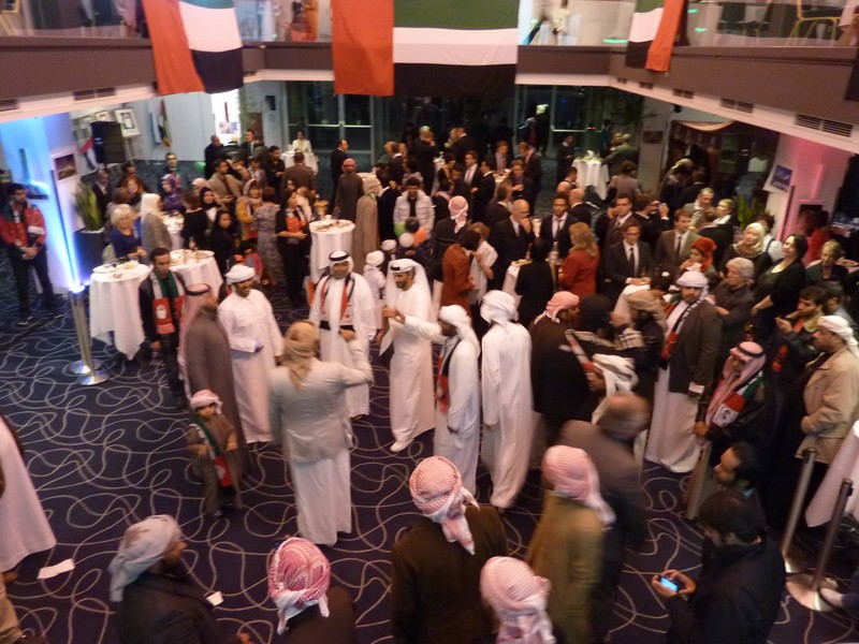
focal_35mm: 25
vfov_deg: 54.9
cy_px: 322
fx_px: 620
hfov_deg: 69.4
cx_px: 430
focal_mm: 4.1
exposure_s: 1/10
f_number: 3.3
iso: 400
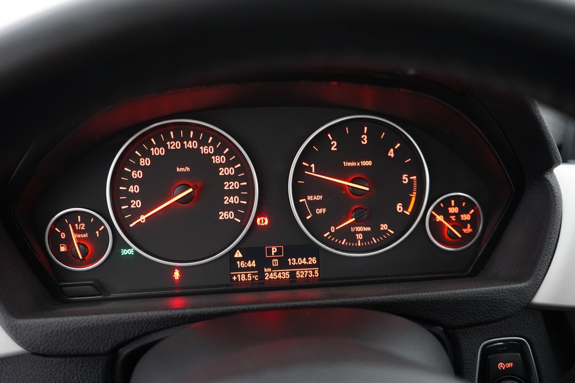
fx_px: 463
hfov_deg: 63.7
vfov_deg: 45.0
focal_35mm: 29
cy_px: 192
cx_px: 288
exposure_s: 1/40
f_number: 4
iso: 8000
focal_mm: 29
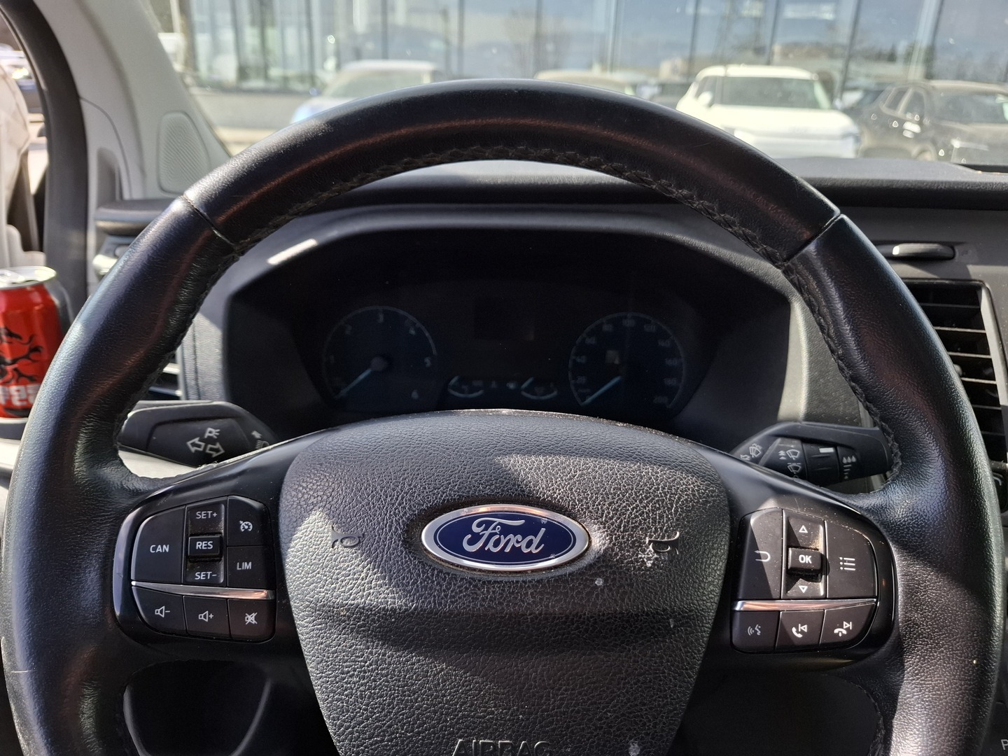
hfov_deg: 73.9
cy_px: 378
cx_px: 504
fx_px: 670
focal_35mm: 23
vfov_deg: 58.9
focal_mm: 5.54
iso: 50
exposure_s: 1/316
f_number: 1.8
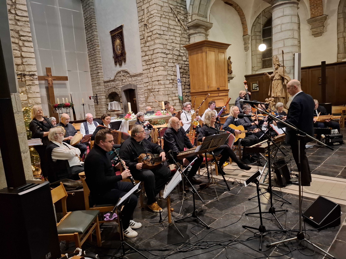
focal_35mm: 23
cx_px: 173
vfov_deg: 58.9
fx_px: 230
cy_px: 130
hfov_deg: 73.9
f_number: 1.8
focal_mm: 5.54
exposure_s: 1/25
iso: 800
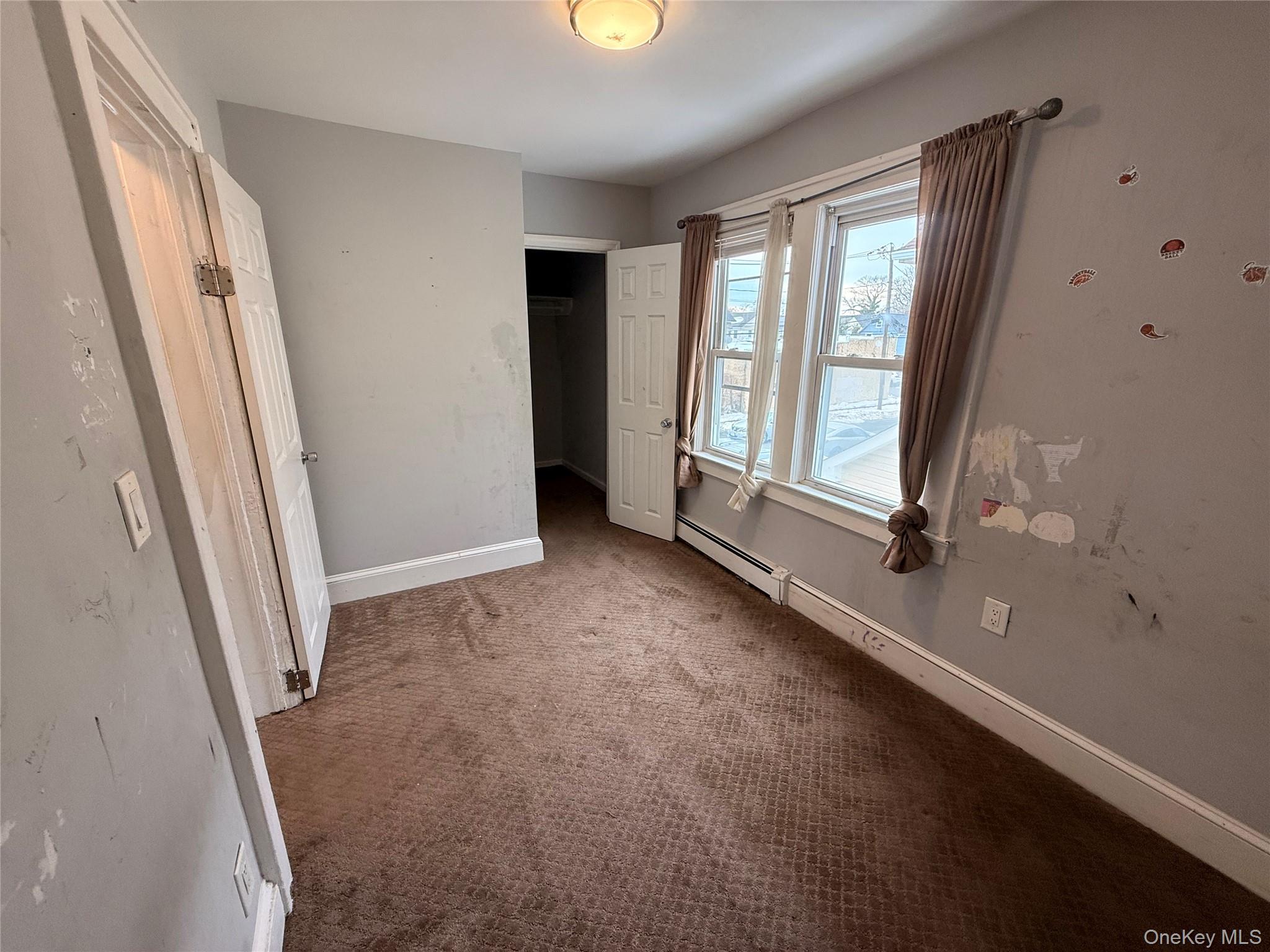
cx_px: 635
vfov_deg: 85.7
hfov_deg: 102.1
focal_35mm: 14
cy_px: 476
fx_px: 514
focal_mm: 2.22
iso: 160
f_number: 2.2
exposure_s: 1/120
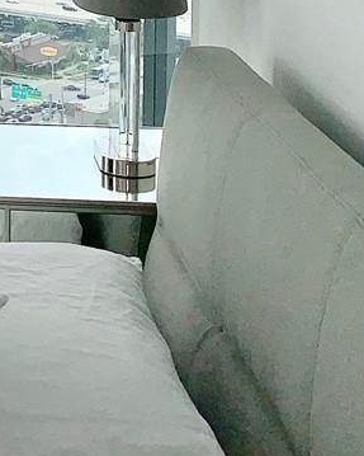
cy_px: -158
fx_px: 1522
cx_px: -417
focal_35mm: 113
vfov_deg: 16.0
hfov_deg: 11.8
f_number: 1.8
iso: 25
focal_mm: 4.25
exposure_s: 1/1812
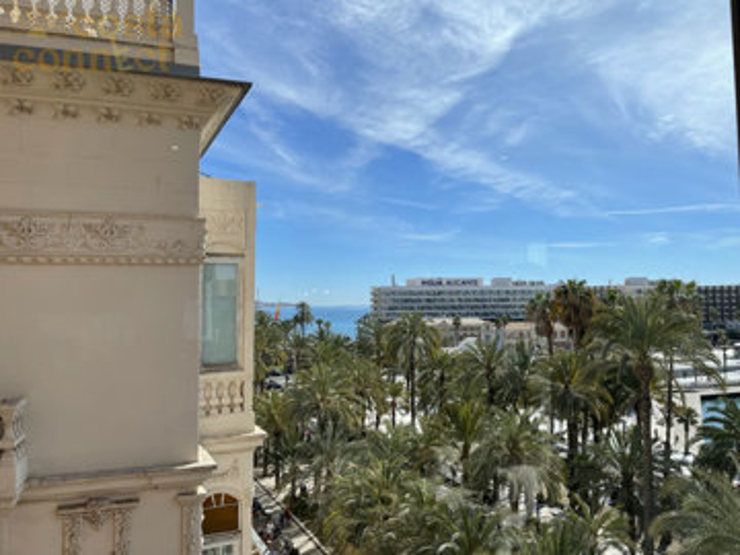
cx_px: 370
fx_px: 556
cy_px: 278
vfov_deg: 53.1
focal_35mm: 26
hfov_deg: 67.3
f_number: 1.6
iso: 32
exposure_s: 1/3401
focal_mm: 4.2
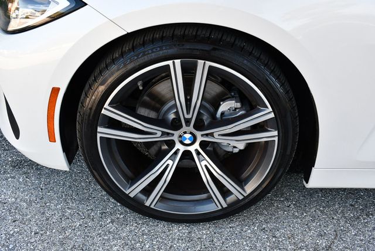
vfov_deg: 36.9
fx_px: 375
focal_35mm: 36
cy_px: 126
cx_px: 188
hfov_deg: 53.1
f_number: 5
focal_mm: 18
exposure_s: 1/250
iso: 400
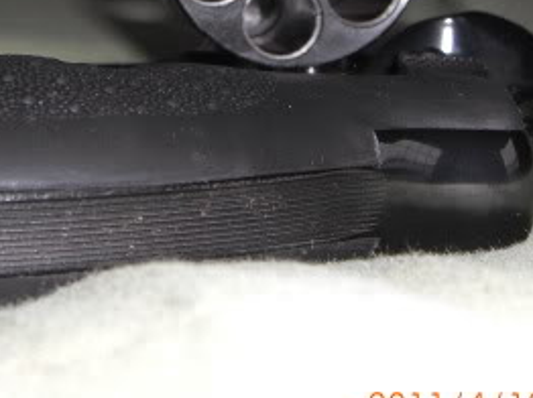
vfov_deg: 15.6
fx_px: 1431
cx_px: 114
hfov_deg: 20.9
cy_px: 18
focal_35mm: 93
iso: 80
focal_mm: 7.9
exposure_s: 1/60
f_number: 4
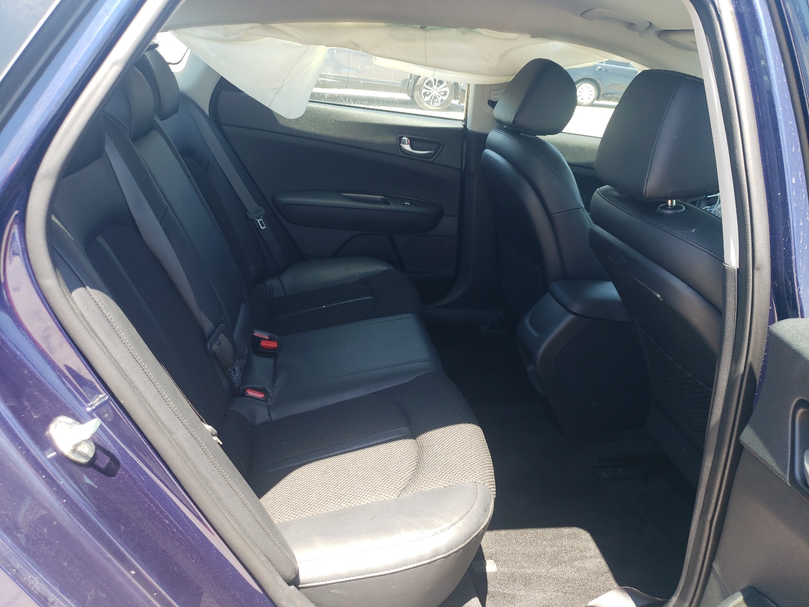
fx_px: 608
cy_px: 304
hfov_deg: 67.3
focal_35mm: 26
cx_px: 404
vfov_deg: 53.1
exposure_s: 1/222
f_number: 1.5
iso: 50
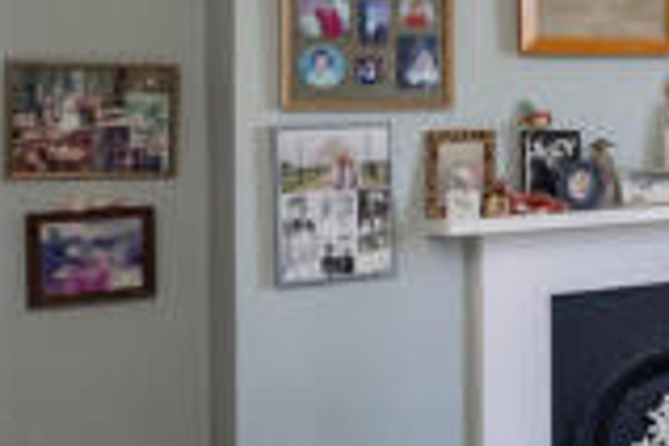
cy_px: 128
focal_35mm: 68
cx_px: 985
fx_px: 1265
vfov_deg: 19.9
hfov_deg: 23.9
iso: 640
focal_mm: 16.5
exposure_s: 1/60
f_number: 7.1
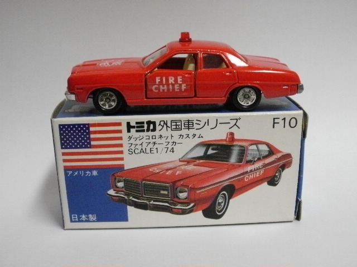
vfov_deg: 32.9
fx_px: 454
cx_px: 178
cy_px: 134
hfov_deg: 42.9
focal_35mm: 44
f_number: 4
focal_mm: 7.7
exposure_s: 1/25
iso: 400
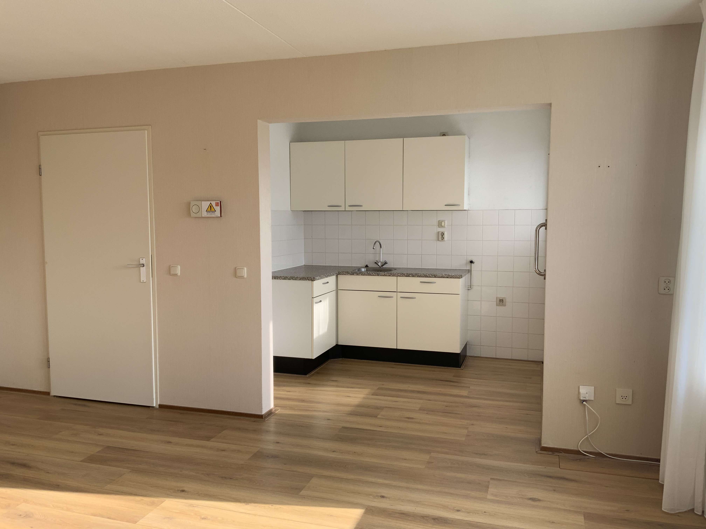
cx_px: 353
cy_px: 264
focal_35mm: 29
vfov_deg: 48.2
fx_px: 591
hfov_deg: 61.7
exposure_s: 1/189
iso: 16
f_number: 1.8
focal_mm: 3
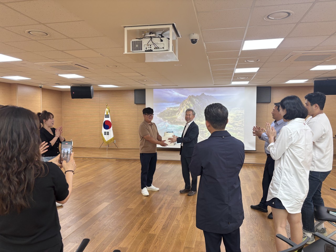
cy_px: 126
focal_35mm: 26
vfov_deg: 53.1
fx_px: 252
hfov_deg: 67.3
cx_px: 168
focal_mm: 5.96
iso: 100
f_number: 1.6
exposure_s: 1/120
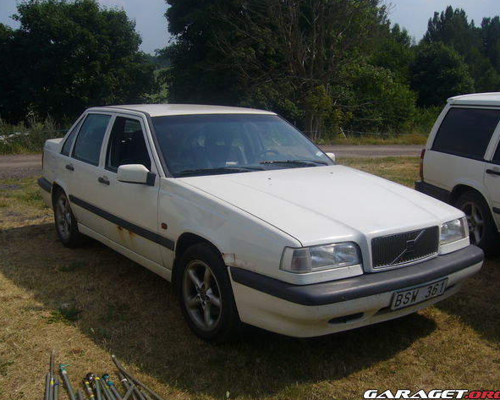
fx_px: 548
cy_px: 200
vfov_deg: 40.1
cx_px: 238
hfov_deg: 49.1
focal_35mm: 37
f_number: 5.6
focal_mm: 5.8
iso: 80
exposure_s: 1/640
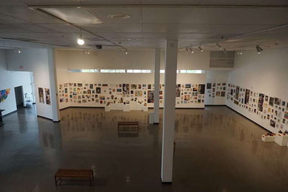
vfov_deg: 53.1
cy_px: 96
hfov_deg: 73.8
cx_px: 144
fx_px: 192
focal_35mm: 24
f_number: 4
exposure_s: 1/160
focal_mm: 16
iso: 1600
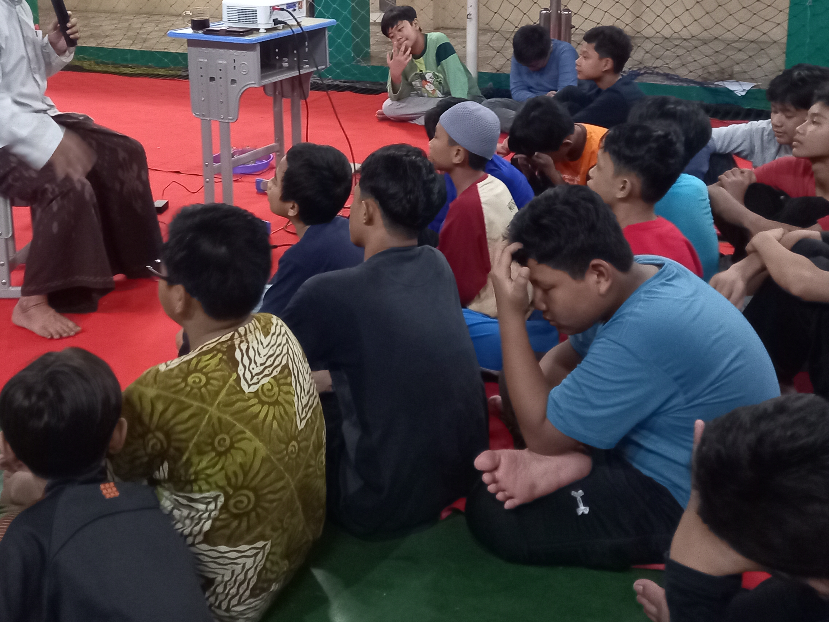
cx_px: 353
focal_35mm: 44
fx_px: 1054
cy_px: 114
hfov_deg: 42.8
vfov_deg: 31.9
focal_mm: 4.6
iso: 640
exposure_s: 1/20
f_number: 2
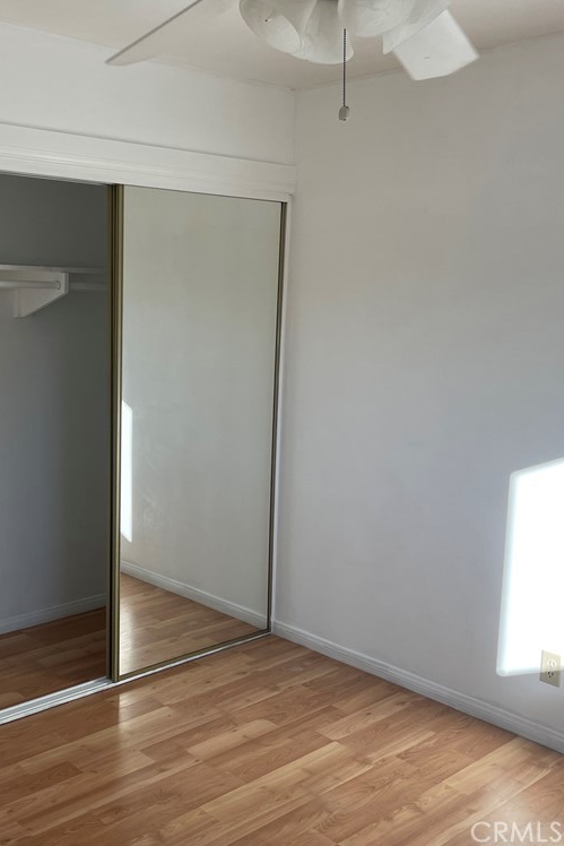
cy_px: 414
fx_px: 869
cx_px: 140
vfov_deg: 51.9
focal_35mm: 37
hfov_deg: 35.2
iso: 32
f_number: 1.6
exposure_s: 1/371
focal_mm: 4.2
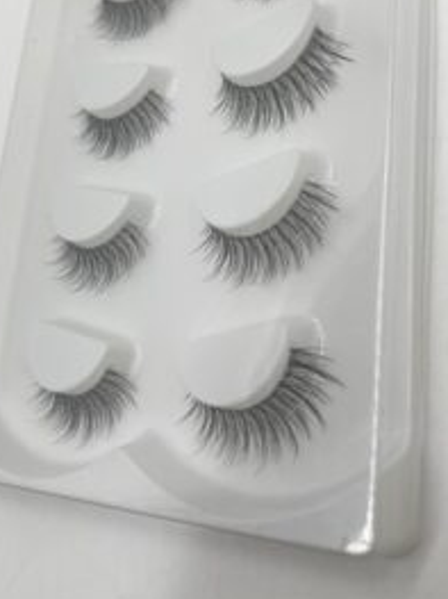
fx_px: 656
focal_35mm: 38
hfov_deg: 37.7
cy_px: 210
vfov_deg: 48.3
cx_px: 234
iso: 50
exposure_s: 1/518
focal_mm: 5.1
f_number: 1.6
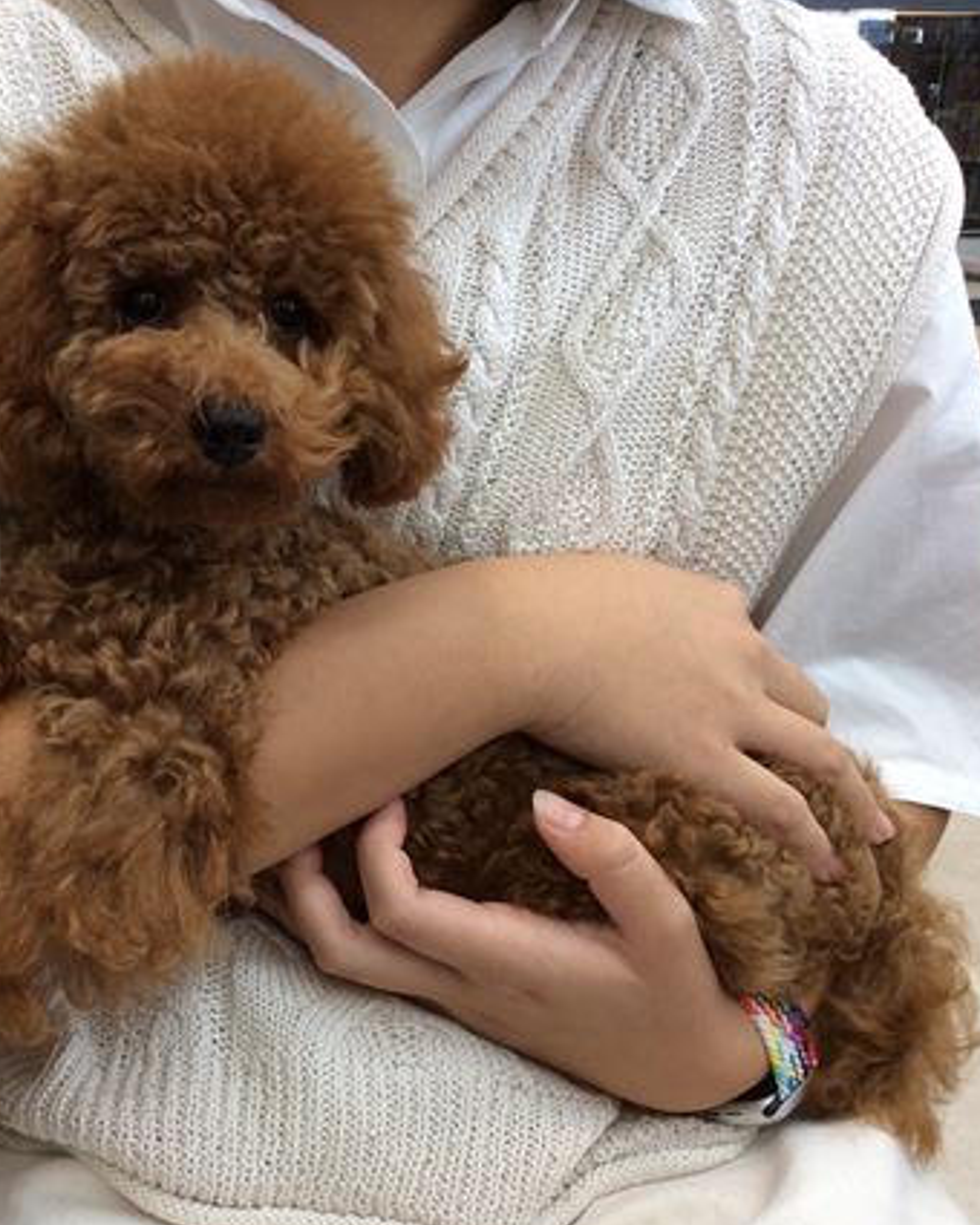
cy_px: 617
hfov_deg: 33.6
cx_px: 265
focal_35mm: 44
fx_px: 1595
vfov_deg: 42.0
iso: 32
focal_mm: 3.3
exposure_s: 1/30
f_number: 2.4
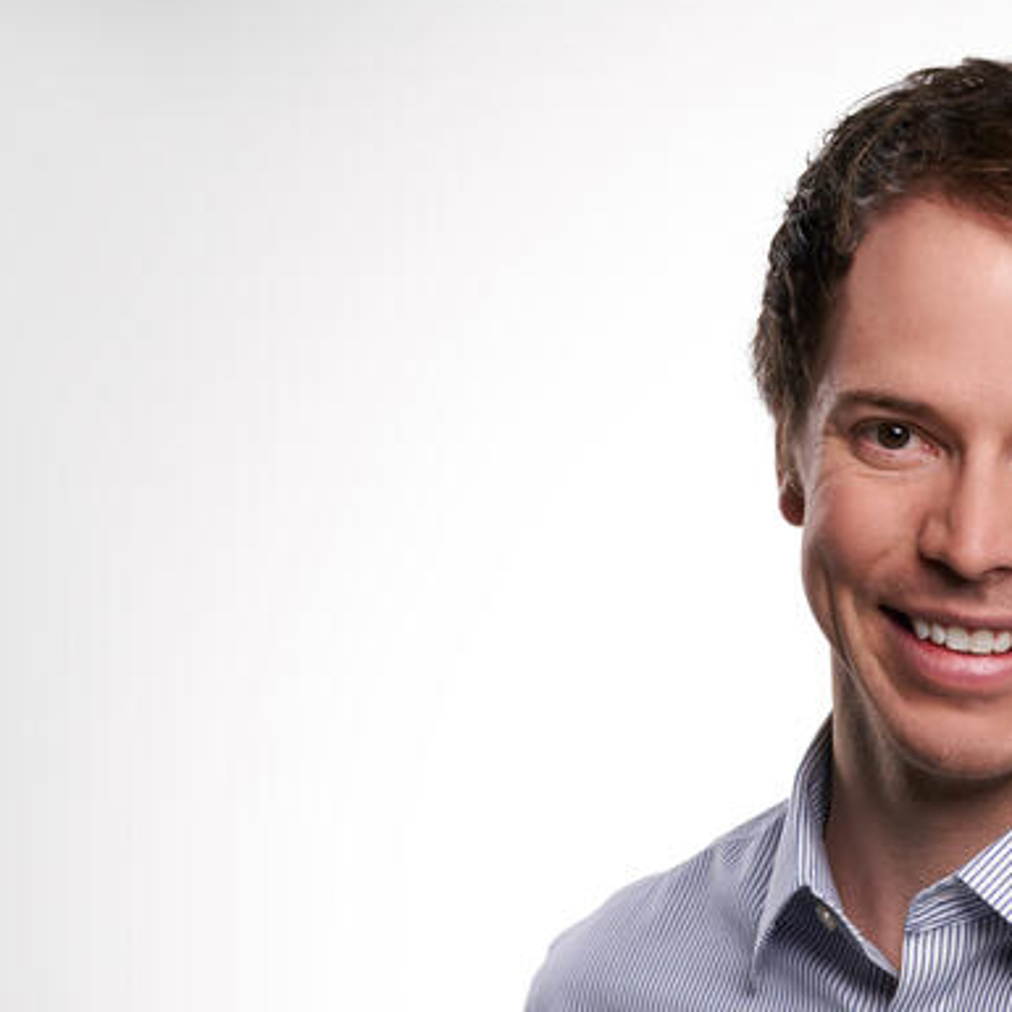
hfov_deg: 12.1
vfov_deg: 12.1
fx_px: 4763
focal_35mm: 144
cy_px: 655
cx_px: 878
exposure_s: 1/250
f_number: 5.6
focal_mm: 85
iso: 100
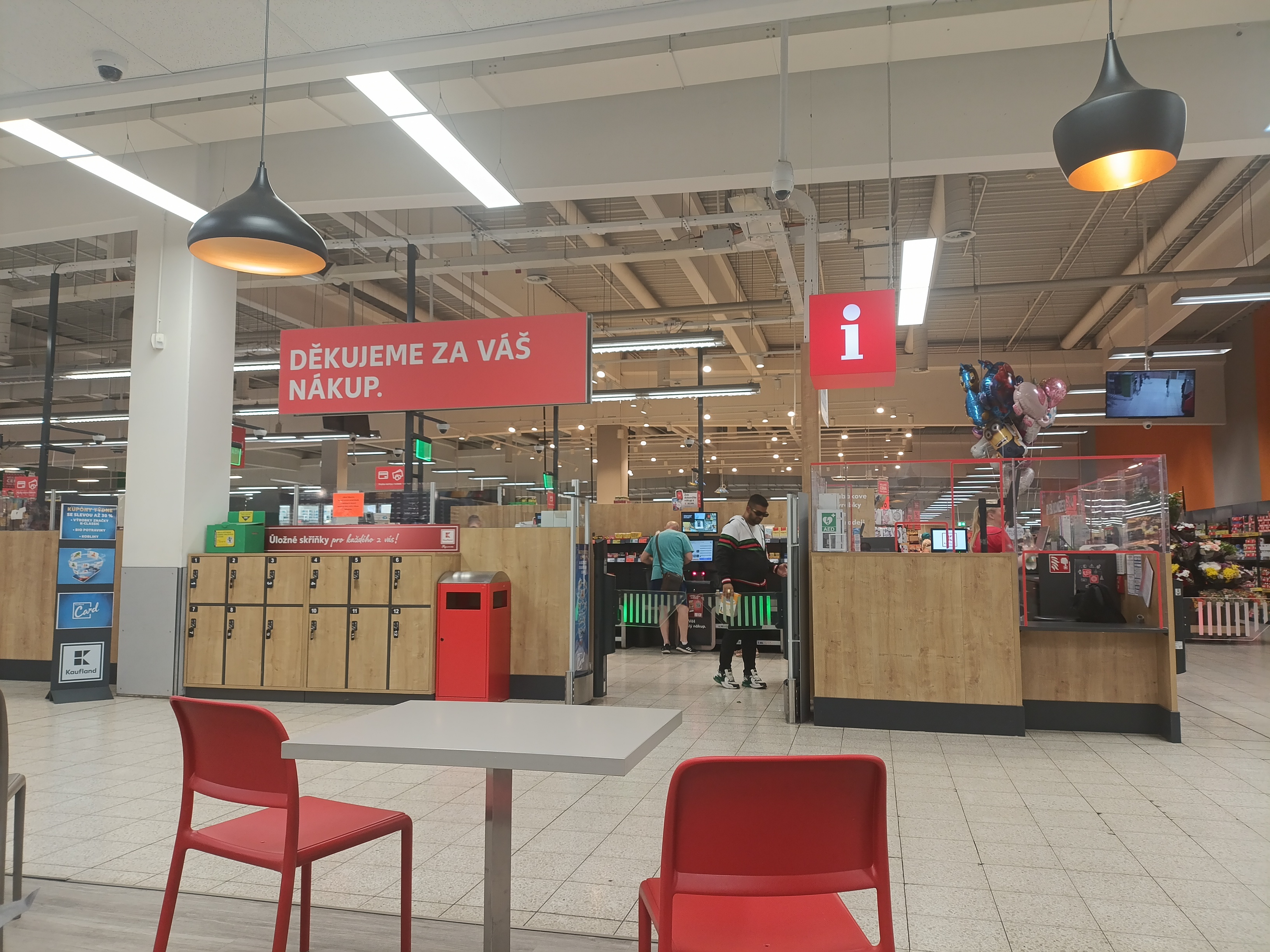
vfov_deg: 54.9
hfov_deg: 69.4
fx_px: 917
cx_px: 635
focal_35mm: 25
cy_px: 476
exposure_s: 1/33.3
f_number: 1.7
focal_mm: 4.71
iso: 200
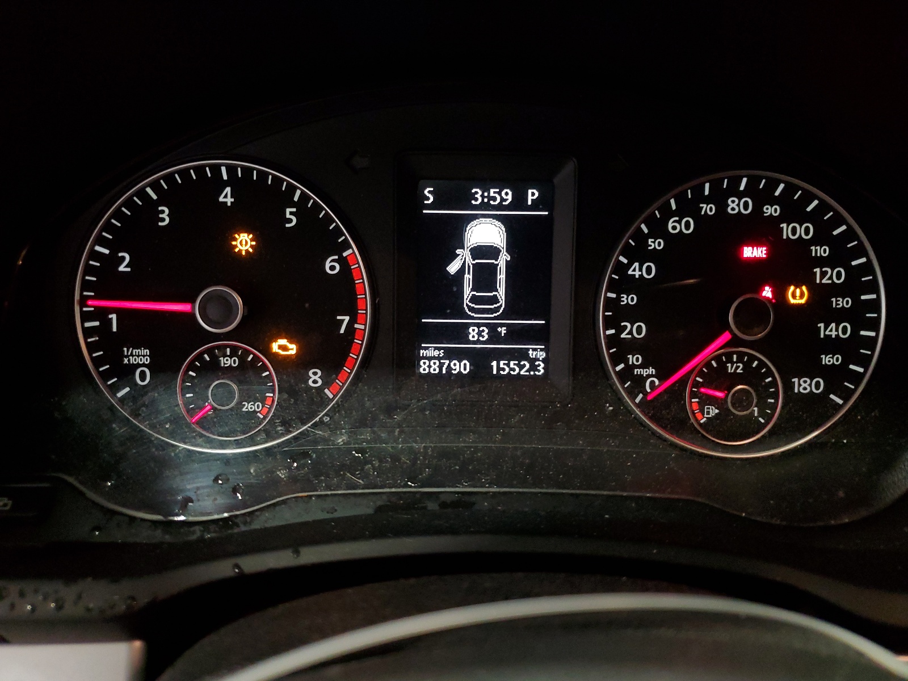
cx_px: 454
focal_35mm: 26
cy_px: 340
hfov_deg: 67.3
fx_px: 682
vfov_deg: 53.1
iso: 285
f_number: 1.5
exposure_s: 1/30
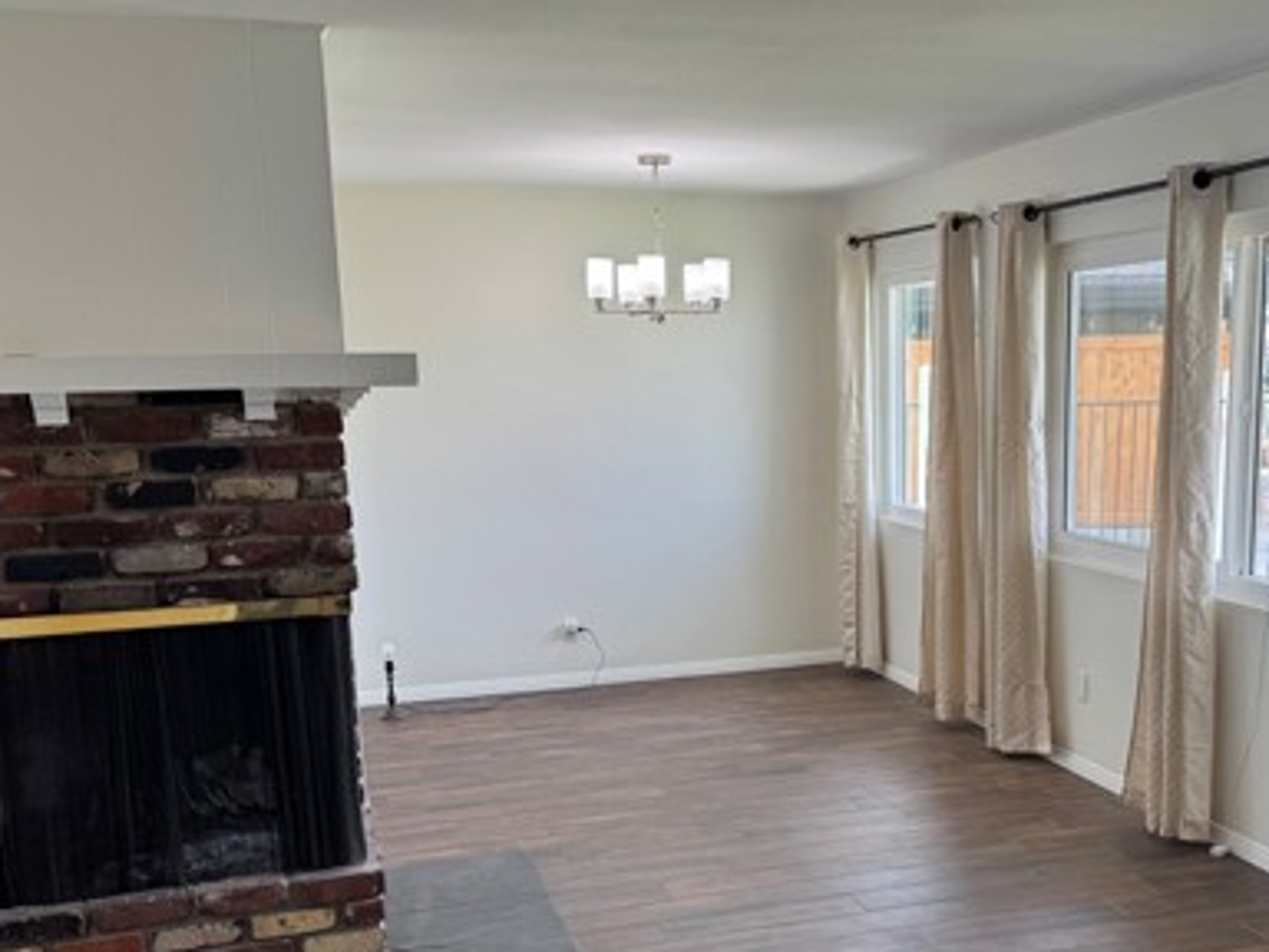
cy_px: 628
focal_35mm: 40
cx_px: 813
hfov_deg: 46.3
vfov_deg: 35.6
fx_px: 1466
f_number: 1.78
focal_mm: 6.76
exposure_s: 1/120
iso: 64
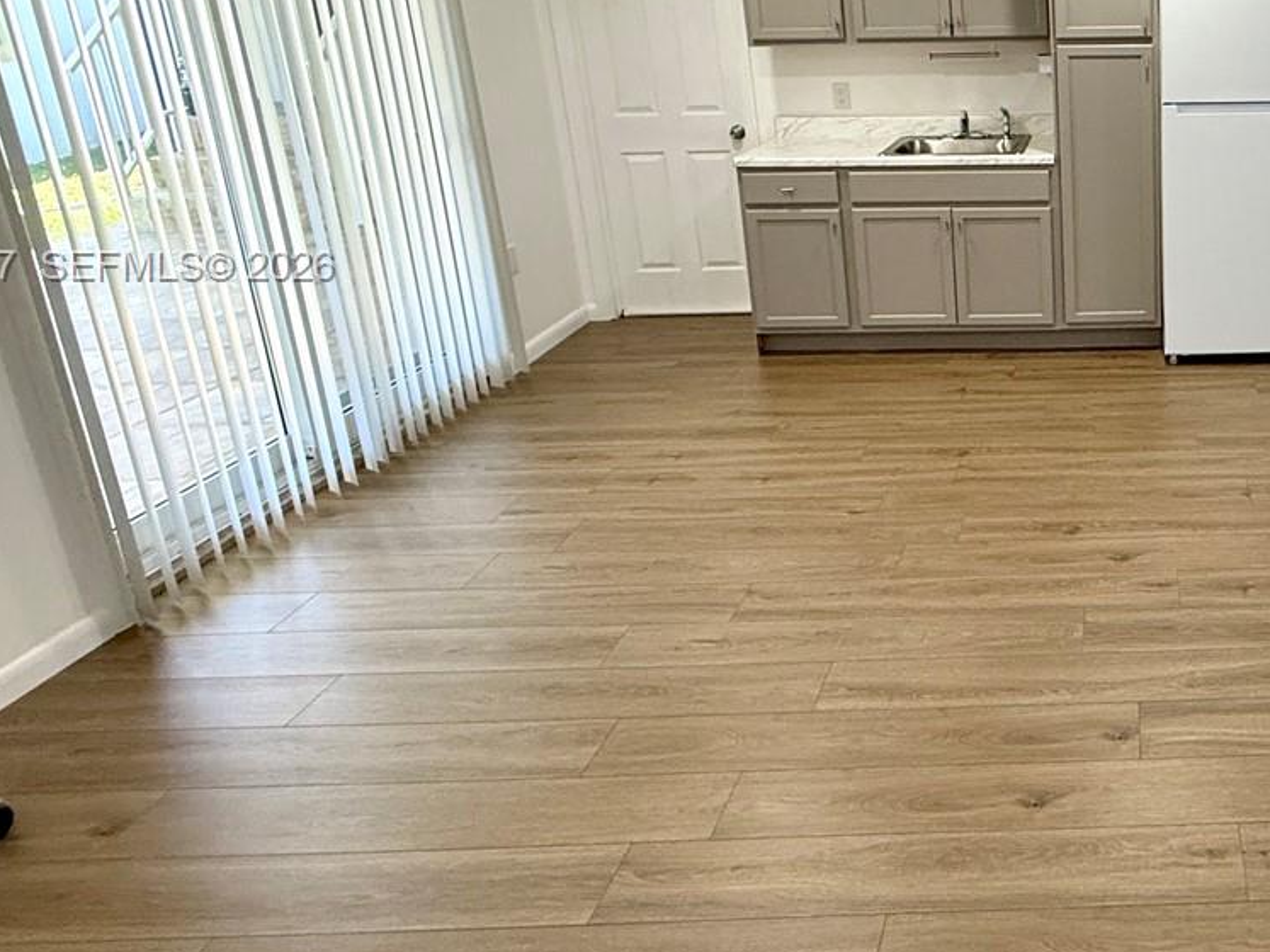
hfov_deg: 52.1
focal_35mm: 30
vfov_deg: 45.6
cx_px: 1165
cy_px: 269
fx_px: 1100
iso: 250
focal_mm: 2.22
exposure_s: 1/120
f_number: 2.2
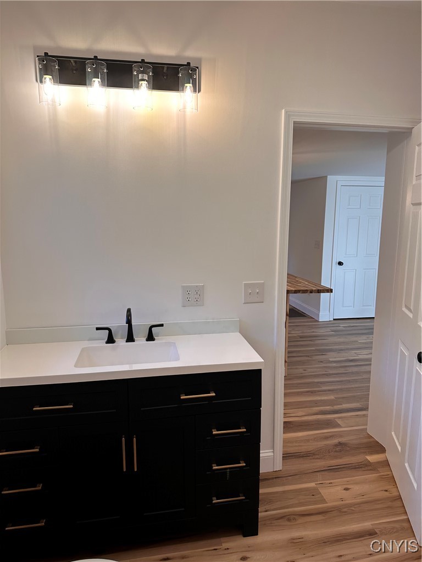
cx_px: 211
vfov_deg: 71.6
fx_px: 390
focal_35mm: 24
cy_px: 281
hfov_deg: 56.8
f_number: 1.78
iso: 80
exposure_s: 1/120
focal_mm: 6.86
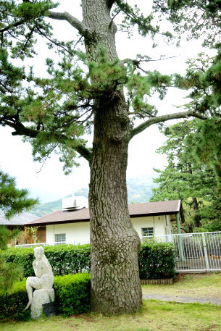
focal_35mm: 35
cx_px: 110
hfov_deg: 37.9
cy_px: 166
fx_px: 322
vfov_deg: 54.4
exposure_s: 1/80
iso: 200
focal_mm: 35
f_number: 6.3
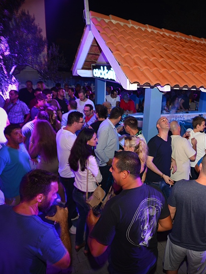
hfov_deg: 53.0
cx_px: 149
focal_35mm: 25
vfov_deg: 69.4
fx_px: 198
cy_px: 137
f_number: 7.1
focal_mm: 17
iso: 1000
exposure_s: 1/8
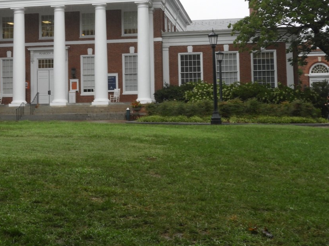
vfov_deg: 18.7
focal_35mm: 78
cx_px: 86
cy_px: 55
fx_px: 741
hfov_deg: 24.8
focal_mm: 8.1
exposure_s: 1/125
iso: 100
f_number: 4
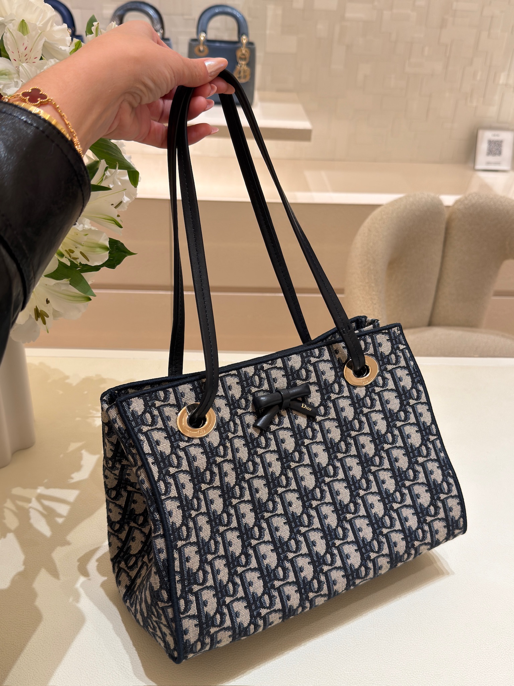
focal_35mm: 35
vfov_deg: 52.6
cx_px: 257
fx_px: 693
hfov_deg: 40.7
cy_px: 343
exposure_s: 1/121
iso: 64
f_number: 1.78
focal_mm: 6.76
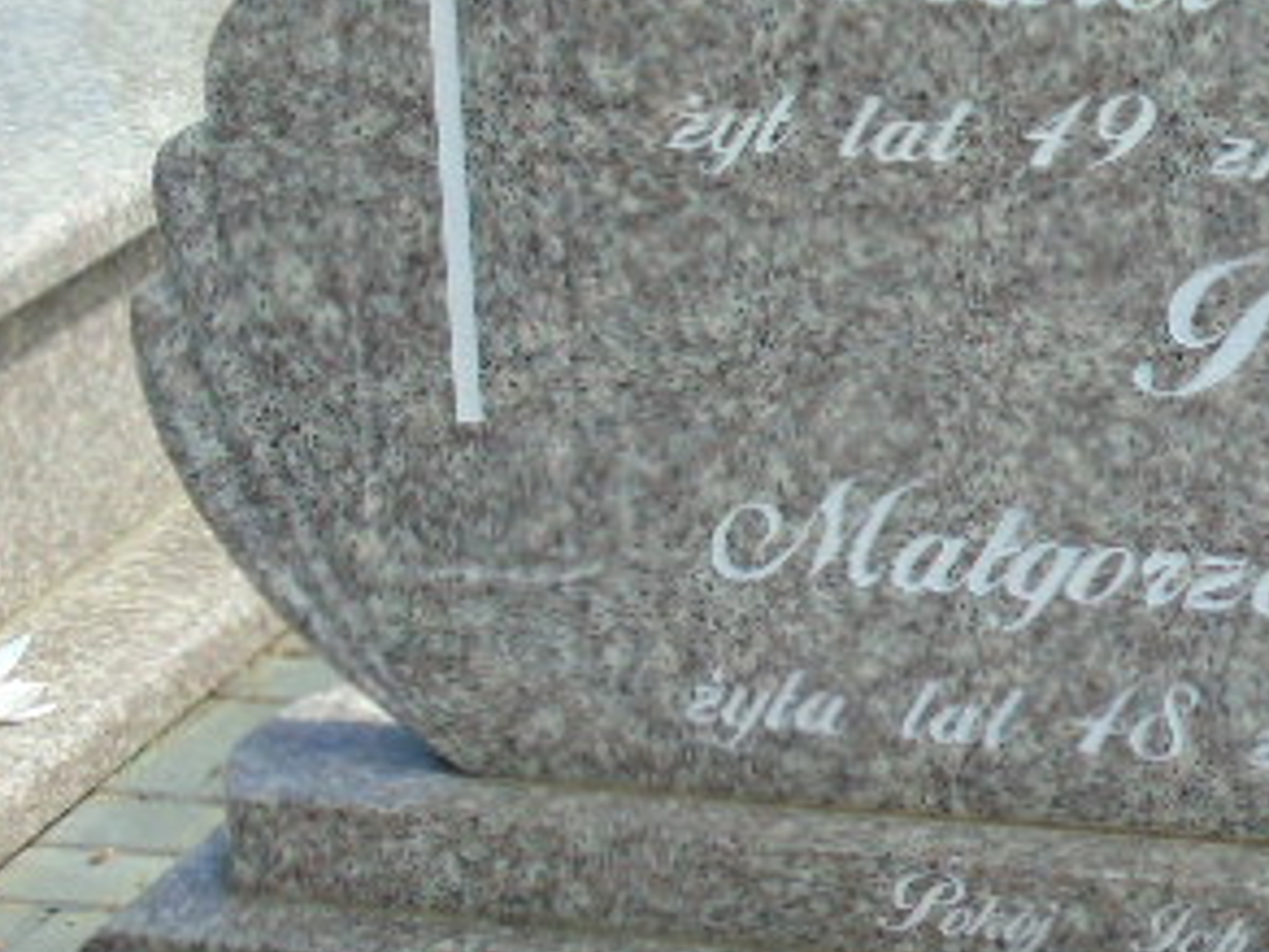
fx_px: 4986
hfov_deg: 14.3
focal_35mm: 136
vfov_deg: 10.9
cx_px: 1191
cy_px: 148
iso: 80
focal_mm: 11
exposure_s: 1/500
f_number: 4.5
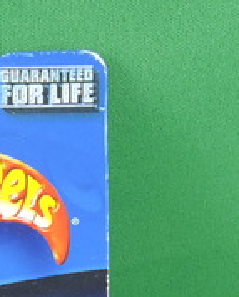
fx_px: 1120
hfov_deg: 11.8
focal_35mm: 127
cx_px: -88
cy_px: 429
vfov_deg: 14.3
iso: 140
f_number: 3.5
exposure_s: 1/30
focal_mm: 5.4
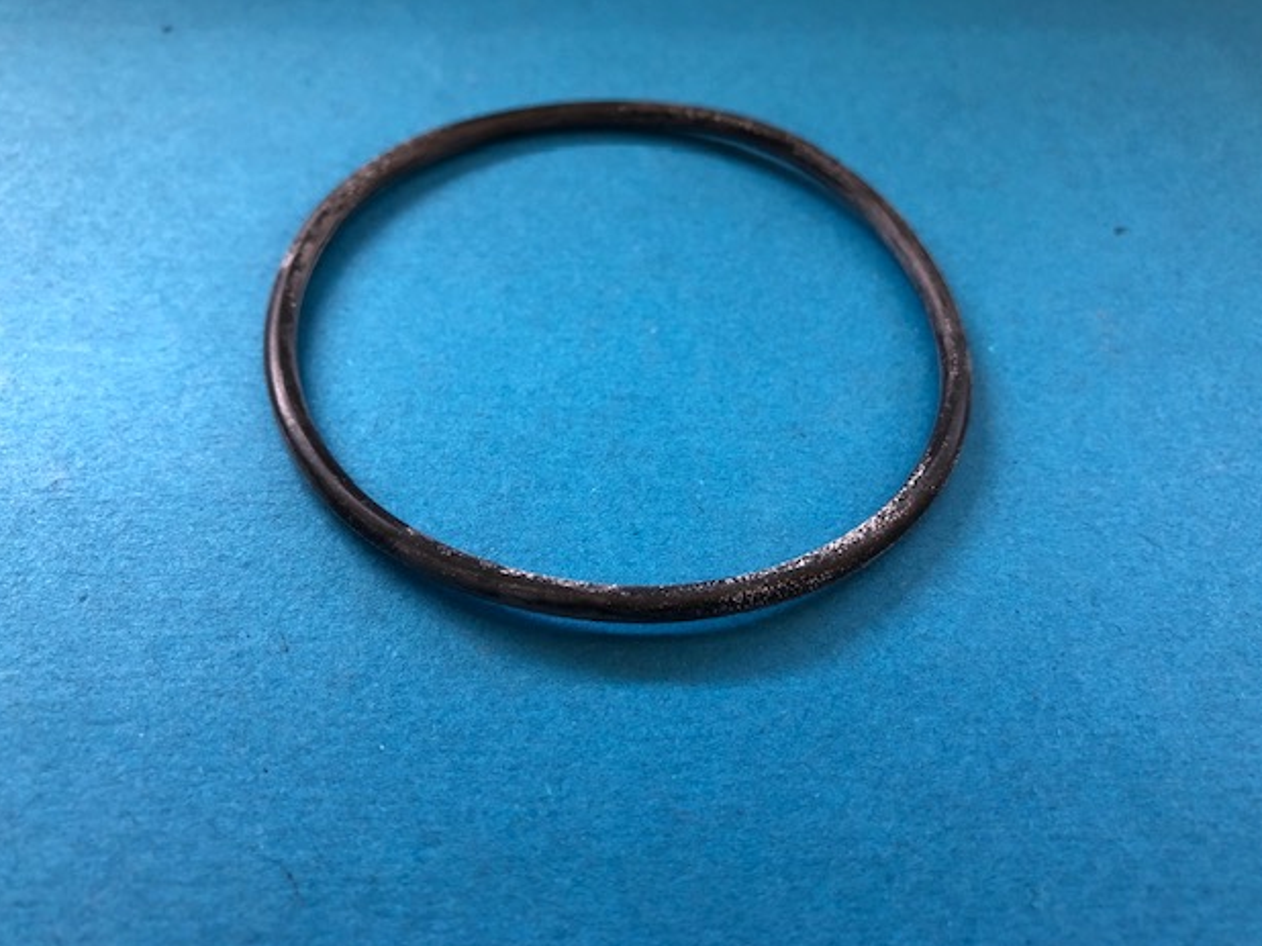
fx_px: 1057
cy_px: 482
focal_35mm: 29
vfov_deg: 48.2
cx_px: 639
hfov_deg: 61.7
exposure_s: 1/30
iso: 25
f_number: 1.8
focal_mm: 4
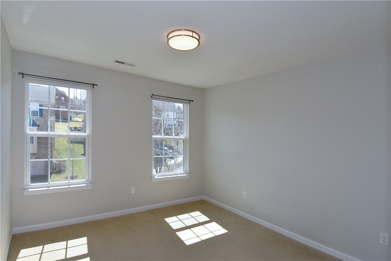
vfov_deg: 67.4
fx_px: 195
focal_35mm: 18
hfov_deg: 90.0
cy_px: 130
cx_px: 196
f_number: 7.1
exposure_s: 1/200
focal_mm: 12
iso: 200
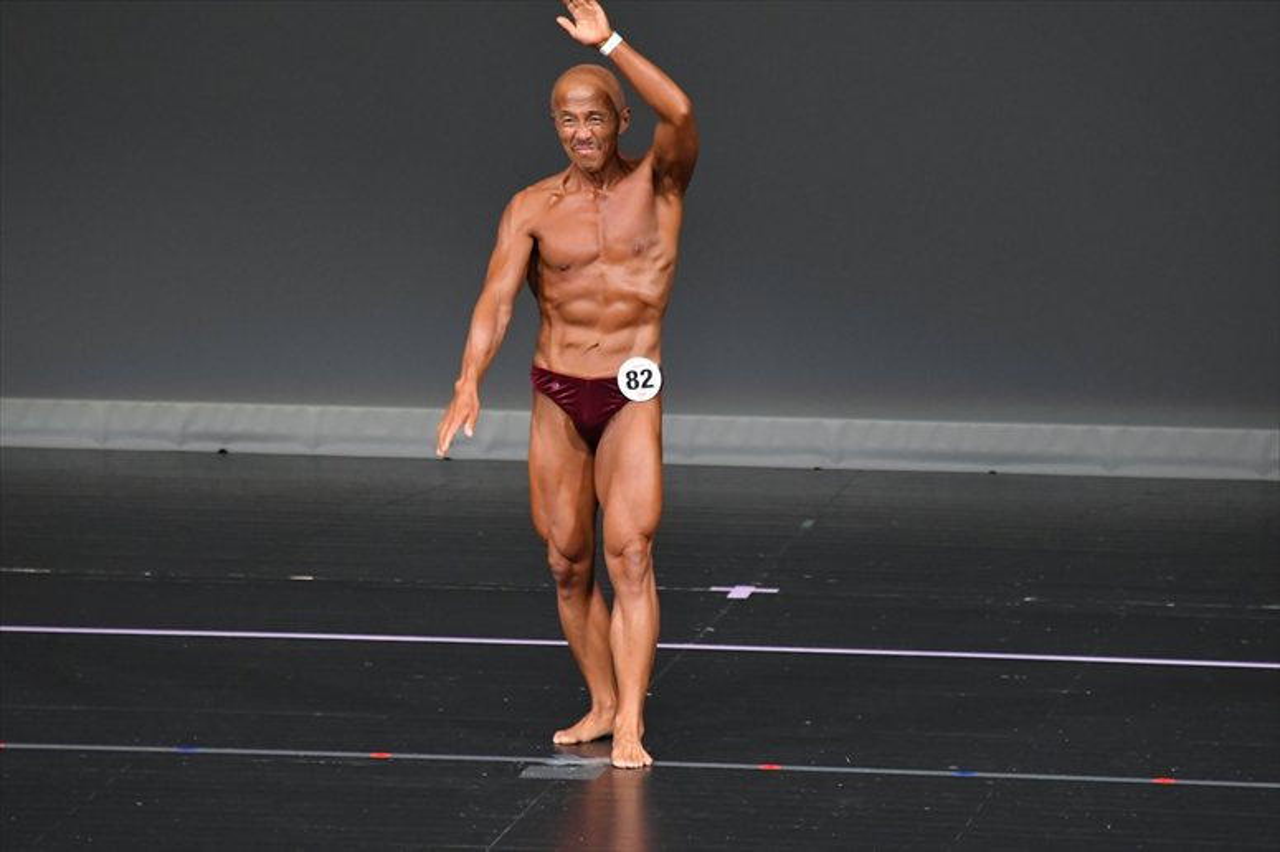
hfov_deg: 5.5
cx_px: 640
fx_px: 13327
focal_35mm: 375
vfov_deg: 3.7
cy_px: 426
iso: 4000
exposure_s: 1/400
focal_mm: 250
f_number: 5.6
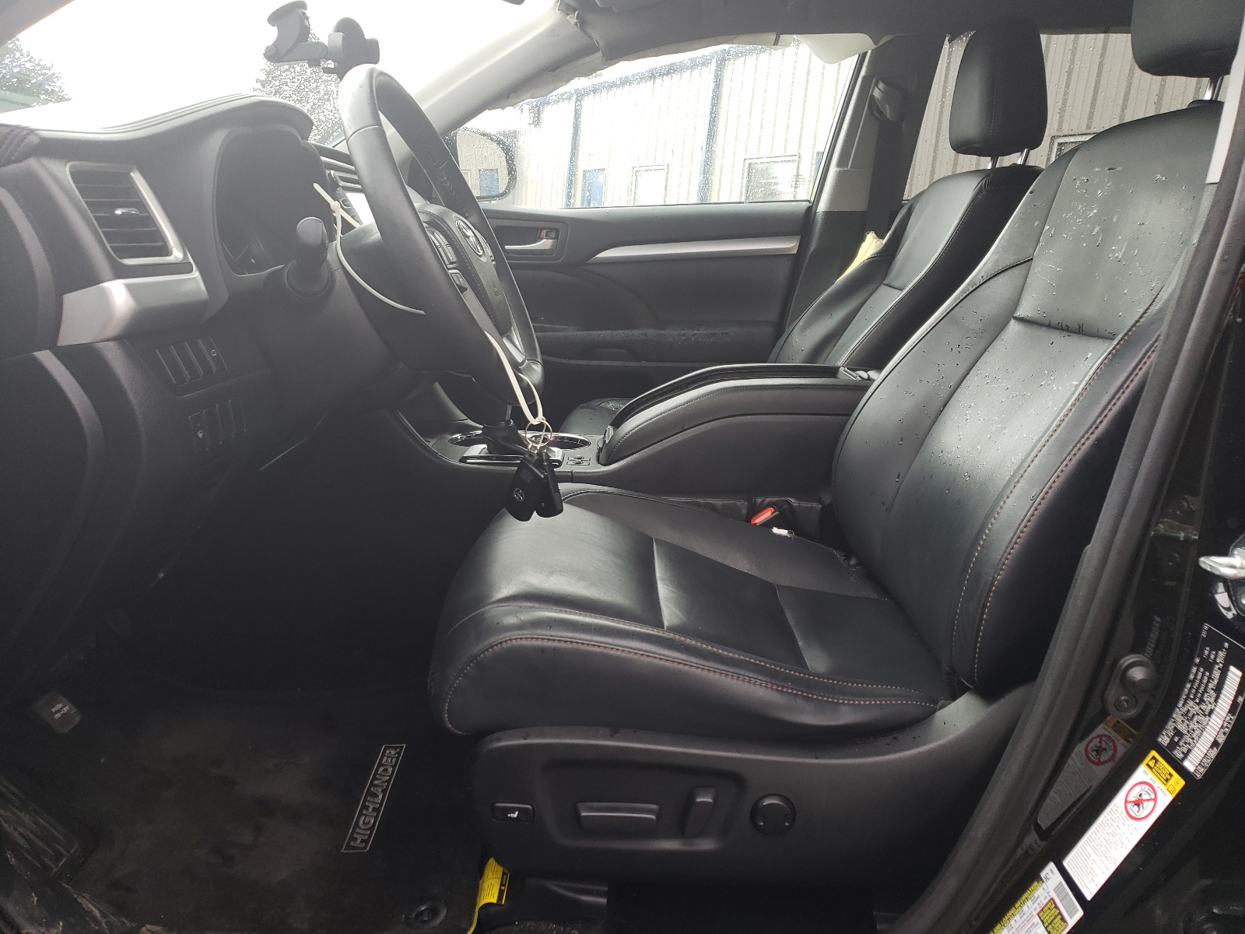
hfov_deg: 67.3
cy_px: 467
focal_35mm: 26
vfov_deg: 53.1
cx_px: 622
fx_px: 935
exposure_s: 1/100
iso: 56
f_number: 1.5
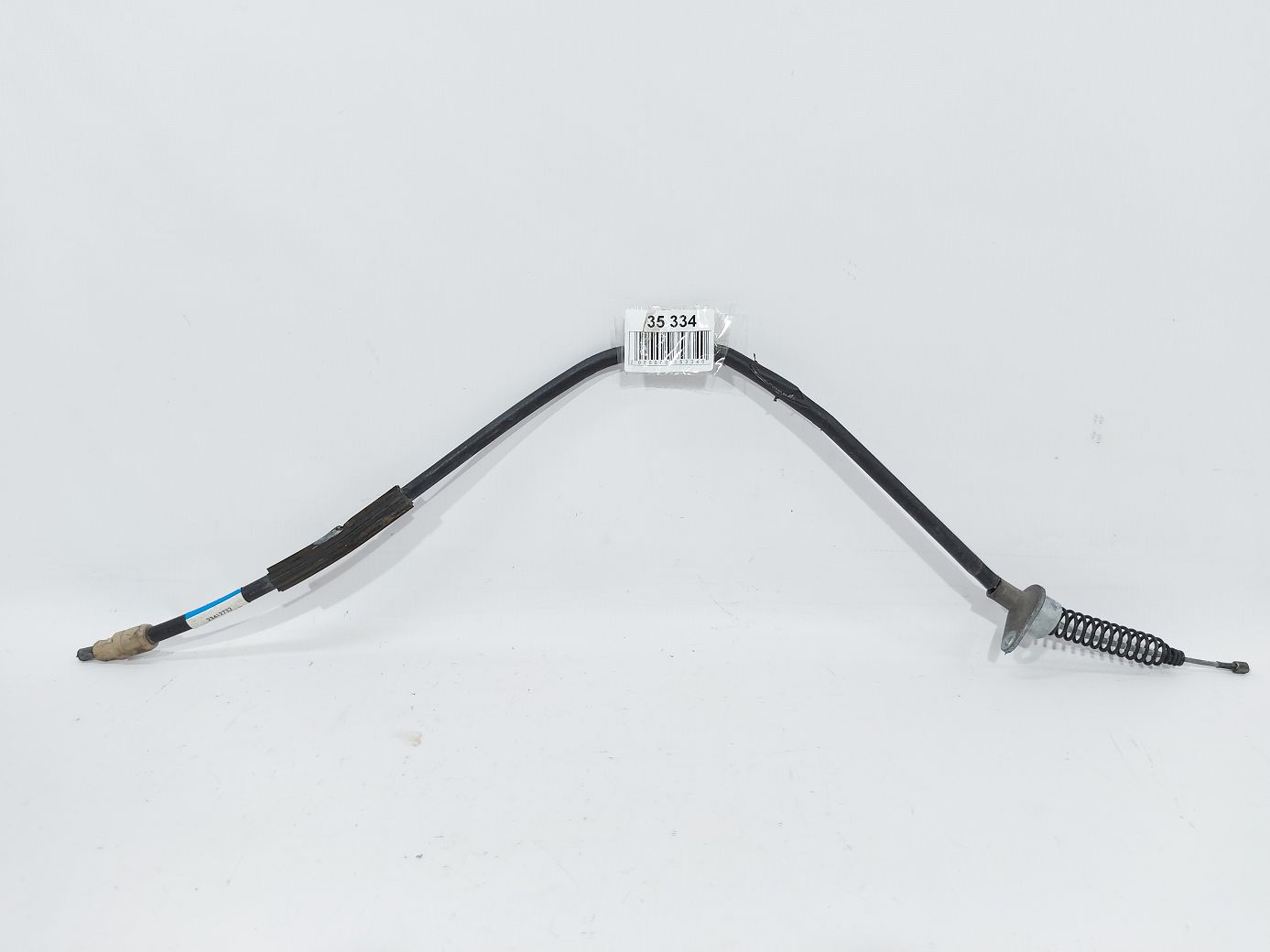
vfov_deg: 56.8
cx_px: 635
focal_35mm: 24
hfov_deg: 71.6
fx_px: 880
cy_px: 476
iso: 50
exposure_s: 1/50
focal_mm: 5.23
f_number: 1.8
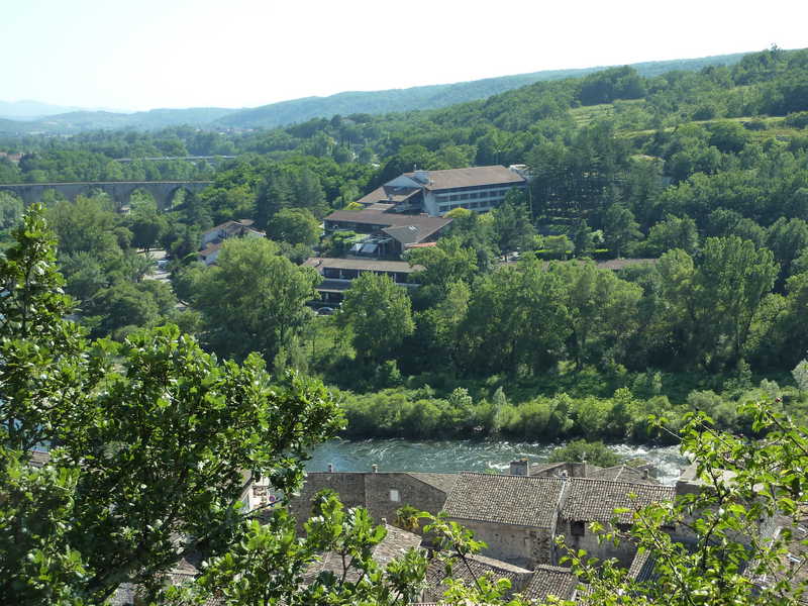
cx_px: 404
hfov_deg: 39.7
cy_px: 303
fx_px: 1120
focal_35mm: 48
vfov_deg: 30.3
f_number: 4
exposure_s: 1/320
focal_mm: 7.9
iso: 125
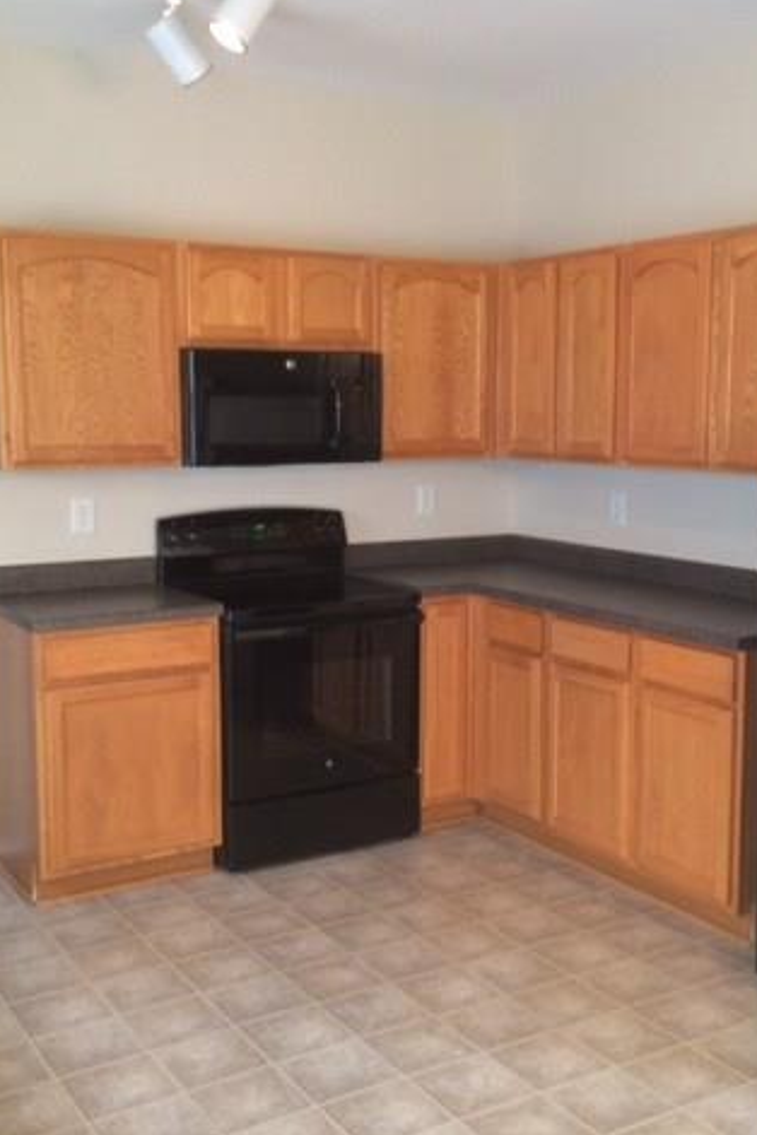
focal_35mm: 41
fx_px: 1293
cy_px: 566
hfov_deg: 32.6
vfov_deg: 47.4
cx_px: 441
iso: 160
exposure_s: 1/30
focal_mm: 4.15
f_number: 2.2
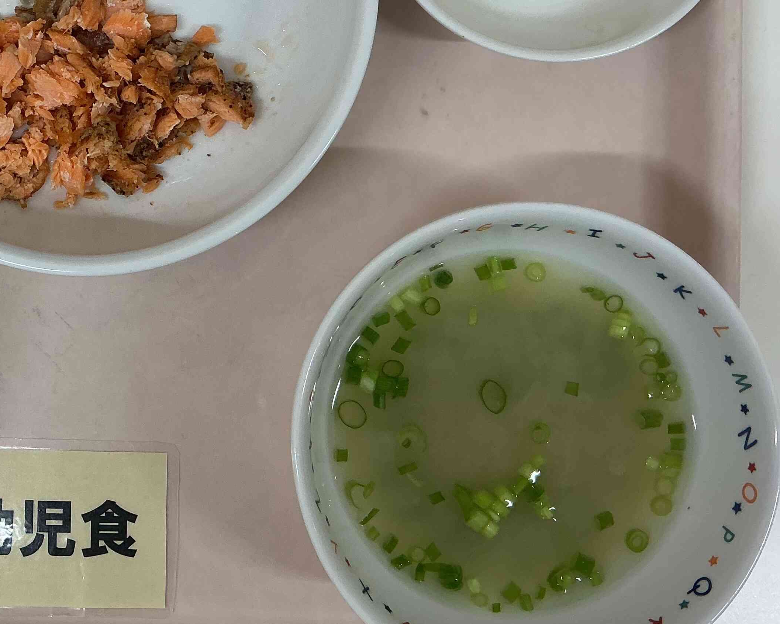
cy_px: 180
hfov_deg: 33.2
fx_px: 1247
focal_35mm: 54
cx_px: 98
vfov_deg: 27.8
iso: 40
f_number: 1.8
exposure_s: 1/60
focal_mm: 3
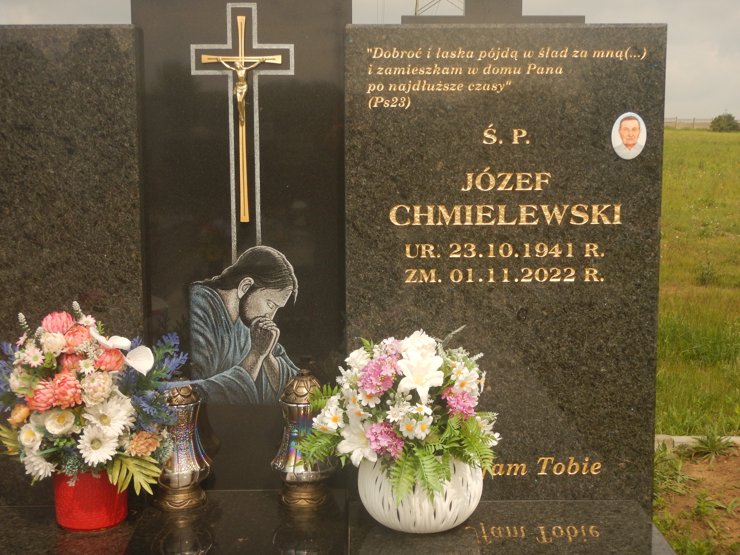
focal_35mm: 52
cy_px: 278
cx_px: 370
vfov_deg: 28.0
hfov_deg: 36.8
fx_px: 1112
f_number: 4.3
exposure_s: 1/640
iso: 125
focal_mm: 9.2
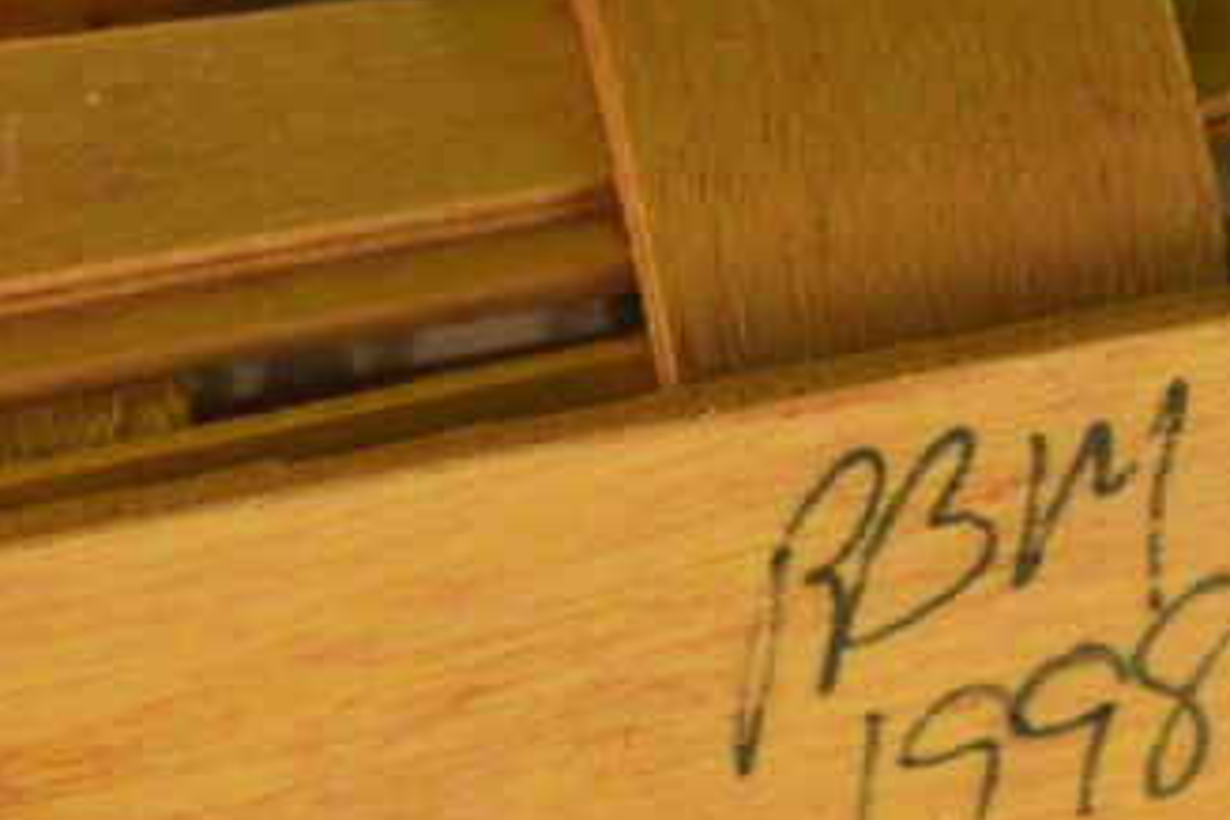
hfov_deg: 10.0
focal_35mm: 207
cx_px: 549
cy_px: 886
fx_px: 7056
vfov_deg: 6.6
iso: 800
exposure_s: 1/125
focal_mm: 45
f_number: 5
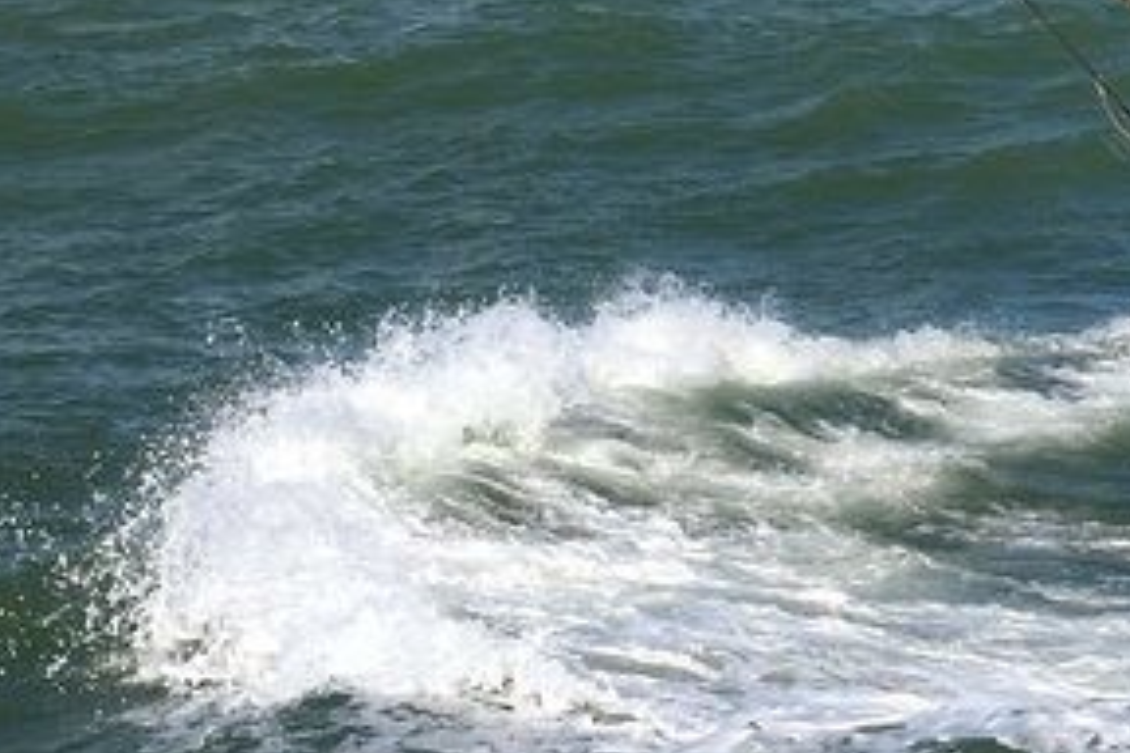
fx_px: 8725
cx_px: 2723
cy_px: -877
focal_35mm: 278
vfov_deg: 4.8
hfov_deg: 7.0
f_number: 11
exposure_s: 1/500
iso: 200
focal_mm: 50
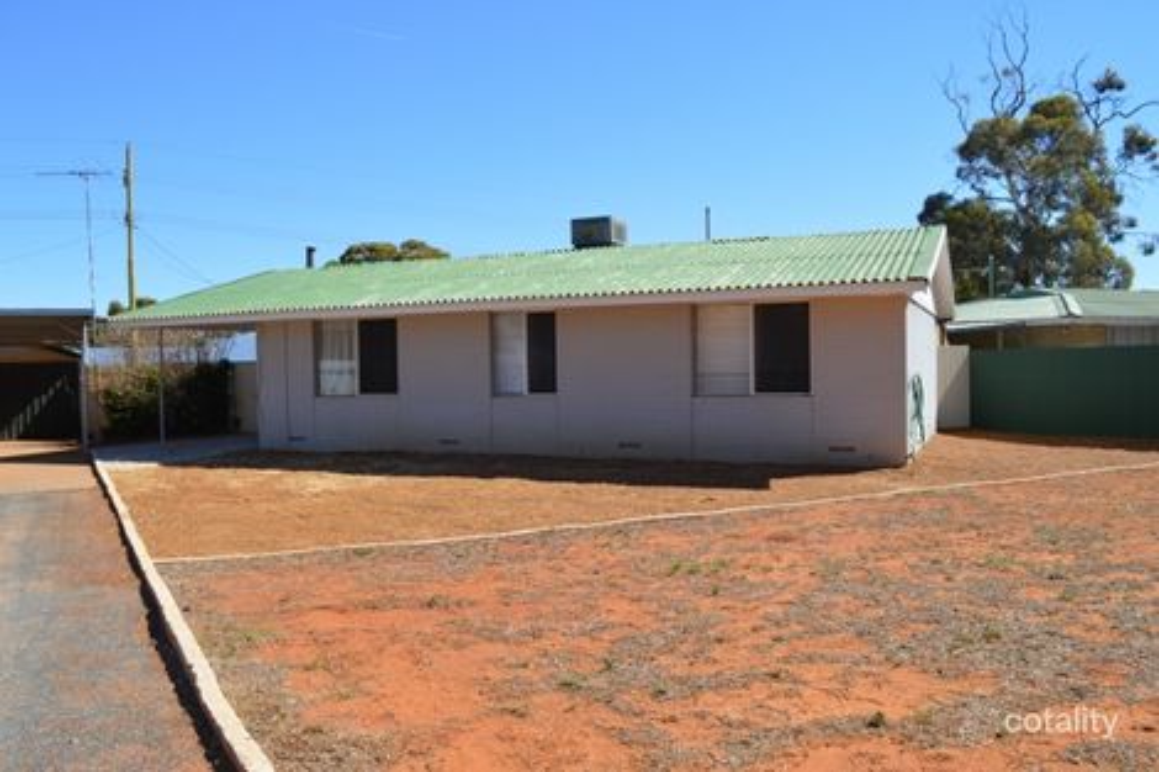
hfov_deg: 61.9
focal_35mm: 30
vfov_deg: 43.6
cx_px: 580
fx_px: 965
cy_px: 386
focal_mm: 20
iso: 100
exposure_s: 1/250
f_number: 8
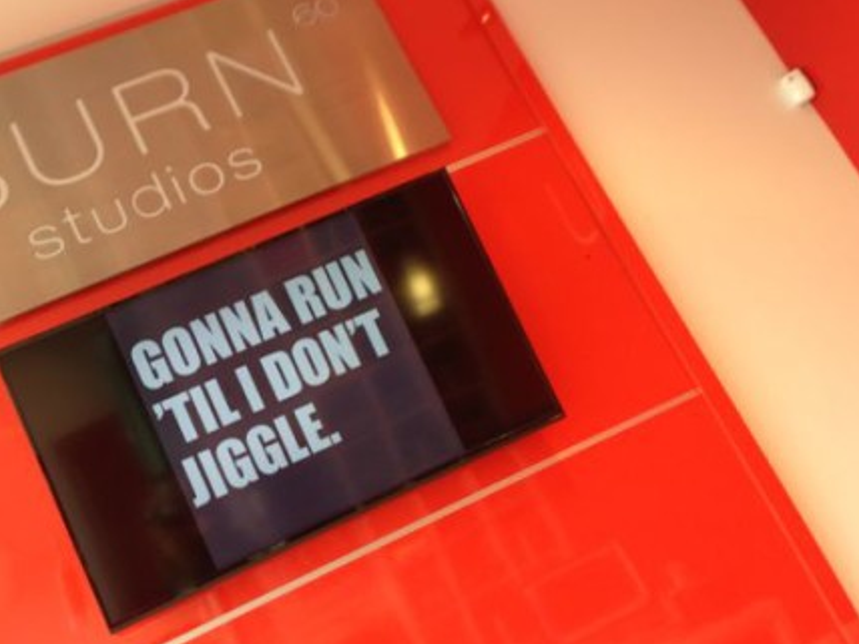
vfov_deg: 32.9
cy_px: 331
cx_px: 311
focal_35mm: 44
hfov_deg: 42.6
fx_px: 1092
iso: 50
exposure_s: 1/24
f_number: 2.4
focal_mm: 4.12
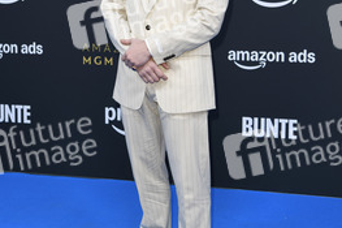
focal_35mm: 73
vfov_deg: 18.6
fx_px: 693
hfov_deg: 27.7
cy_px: 83
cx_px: 172
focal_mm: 48
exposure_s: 1/400
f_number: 4
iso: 400
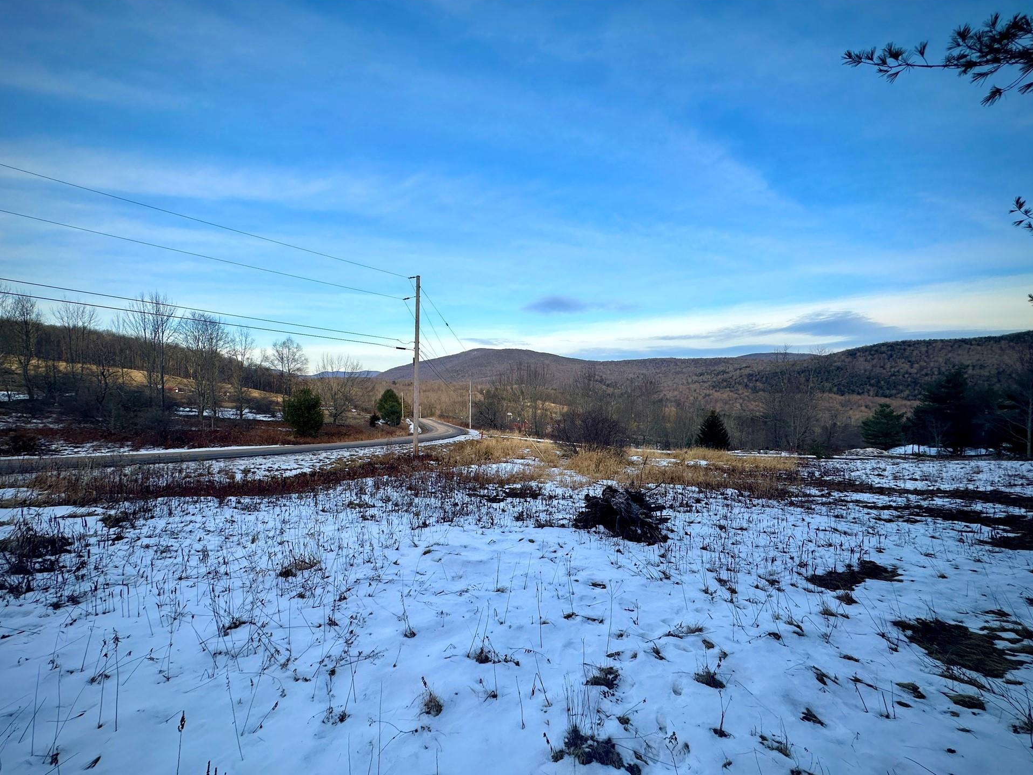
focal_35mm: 15
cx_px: 501
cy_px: 412
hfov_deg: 98.1
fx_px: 448
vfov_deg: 81.7
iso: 40
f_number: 2.2
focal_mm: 2.22
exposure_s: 1/861
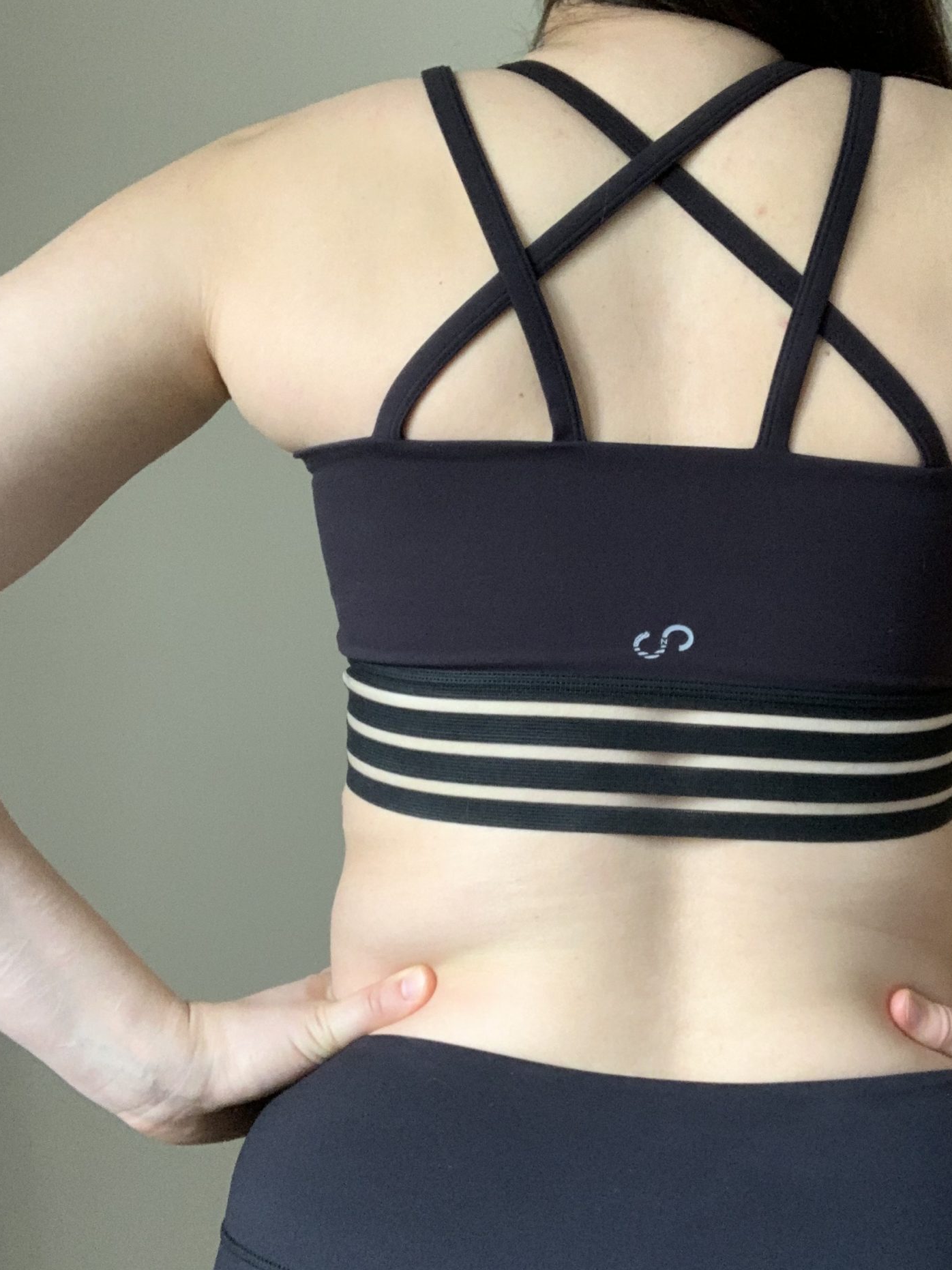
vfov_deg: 42.9
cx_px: 641
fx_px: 1614
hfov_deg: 32.6
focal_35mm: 44
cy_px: 664
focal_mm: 2.87
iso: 320
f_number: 2.2
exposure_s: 1/40
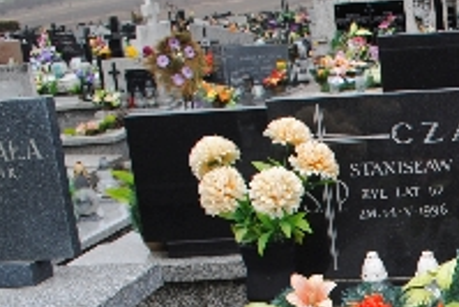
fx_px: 1110
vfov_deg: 15.2
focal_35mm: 87
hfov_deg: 21.0
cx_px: 618
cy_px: 369
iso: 100
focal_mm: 18
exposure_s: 1/160
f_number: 6.3
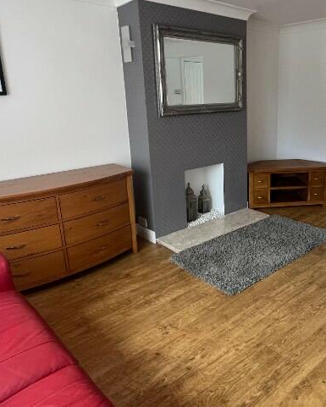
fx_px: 326
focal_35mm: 27
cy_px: 187
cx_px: 238
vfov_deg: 64.0
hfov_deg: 51.3
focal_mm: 1.57
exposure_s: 1/99
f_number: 1.8
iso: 100
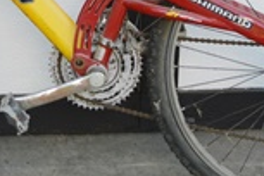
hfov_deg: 11.6
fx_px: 1291
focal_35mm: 176
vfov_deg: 7.7
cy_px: -83
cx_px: 5
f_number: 6.3
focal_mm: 30
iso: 200
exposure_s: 1/160
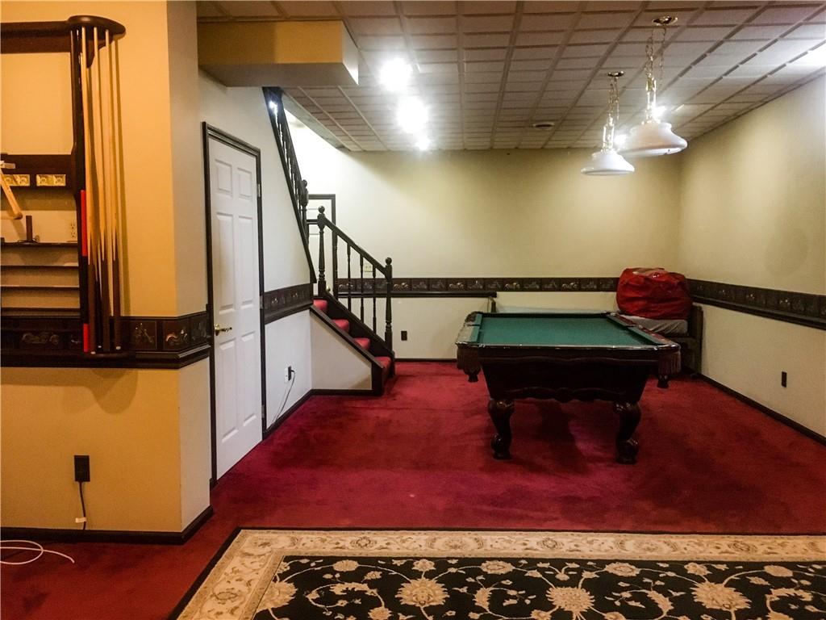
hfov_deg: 61.7
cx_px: 413
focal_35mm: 29
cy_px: 310
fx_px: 692
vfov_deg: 48.2
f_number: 2.2
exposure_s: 1/15
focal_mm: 4.15
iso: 250
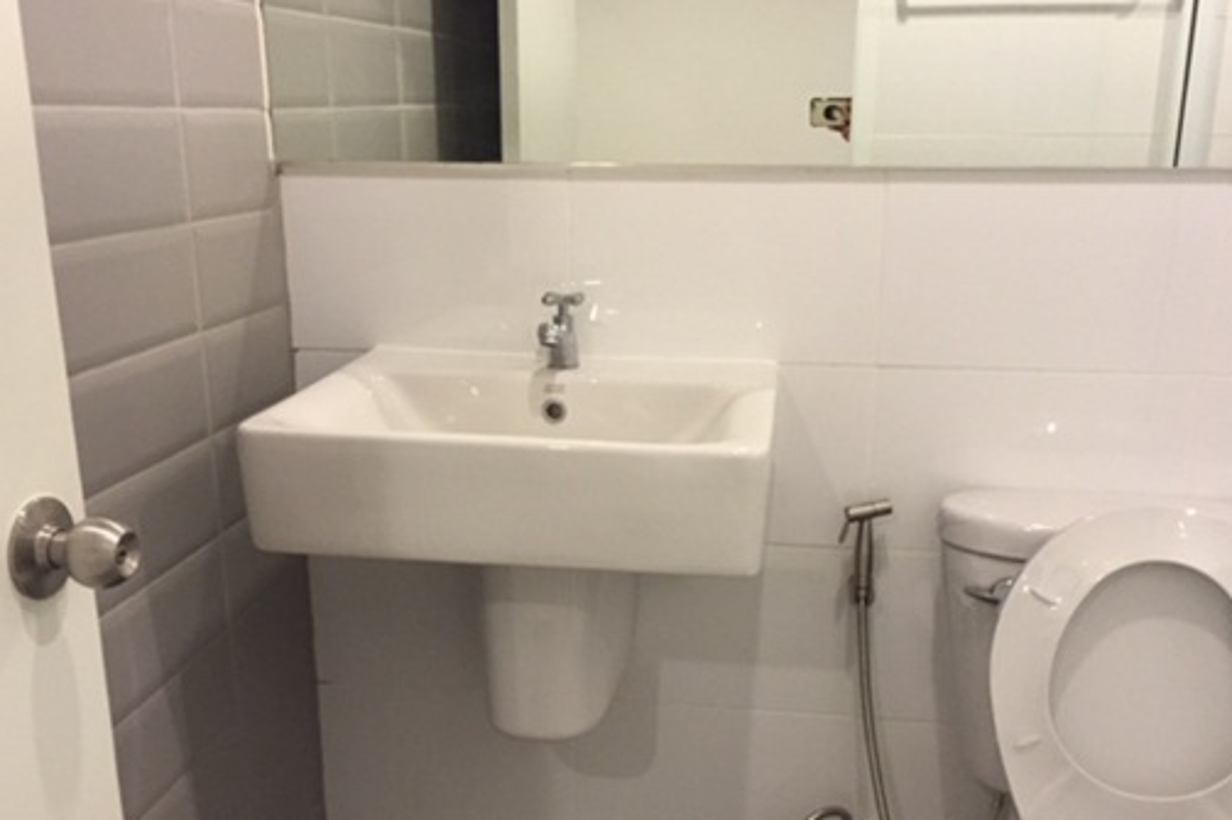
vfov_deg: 36.7
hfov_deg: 53.1
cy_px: 499
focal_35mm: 36
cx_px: 629
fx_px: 1232
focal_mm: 4.15
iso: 200
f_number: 2.2
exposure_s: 1/30
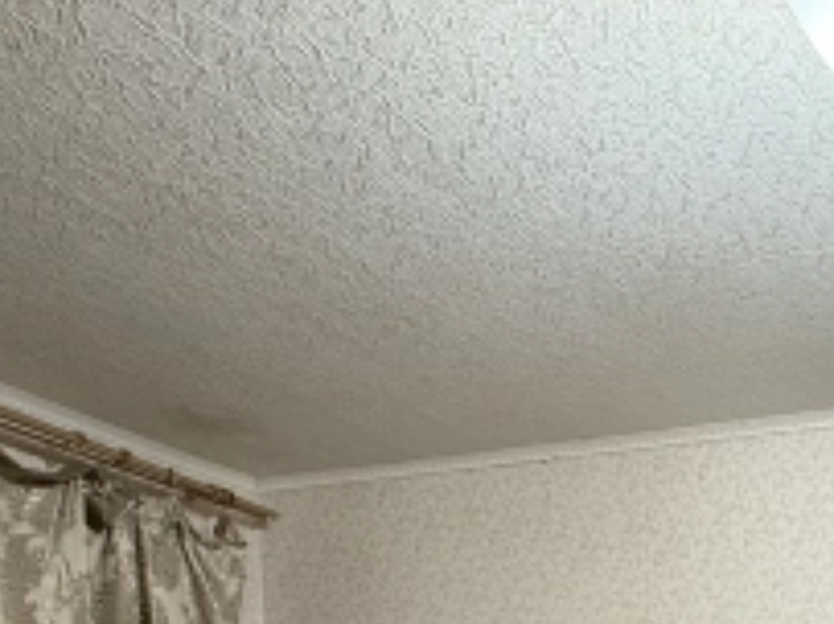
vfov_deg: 26.8
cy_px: 862
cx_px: 678
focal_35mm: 43
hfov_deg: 41.8
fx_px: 1035
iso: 400
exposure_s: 1/50
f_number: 2.2
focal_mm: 2.22
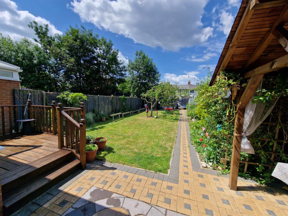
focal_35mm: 13
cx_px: 144
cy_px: 108
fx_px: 108
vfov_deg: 89.9
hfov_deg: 106.2
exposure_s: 1/2064
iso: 50
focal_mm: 2.2
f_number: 2.2
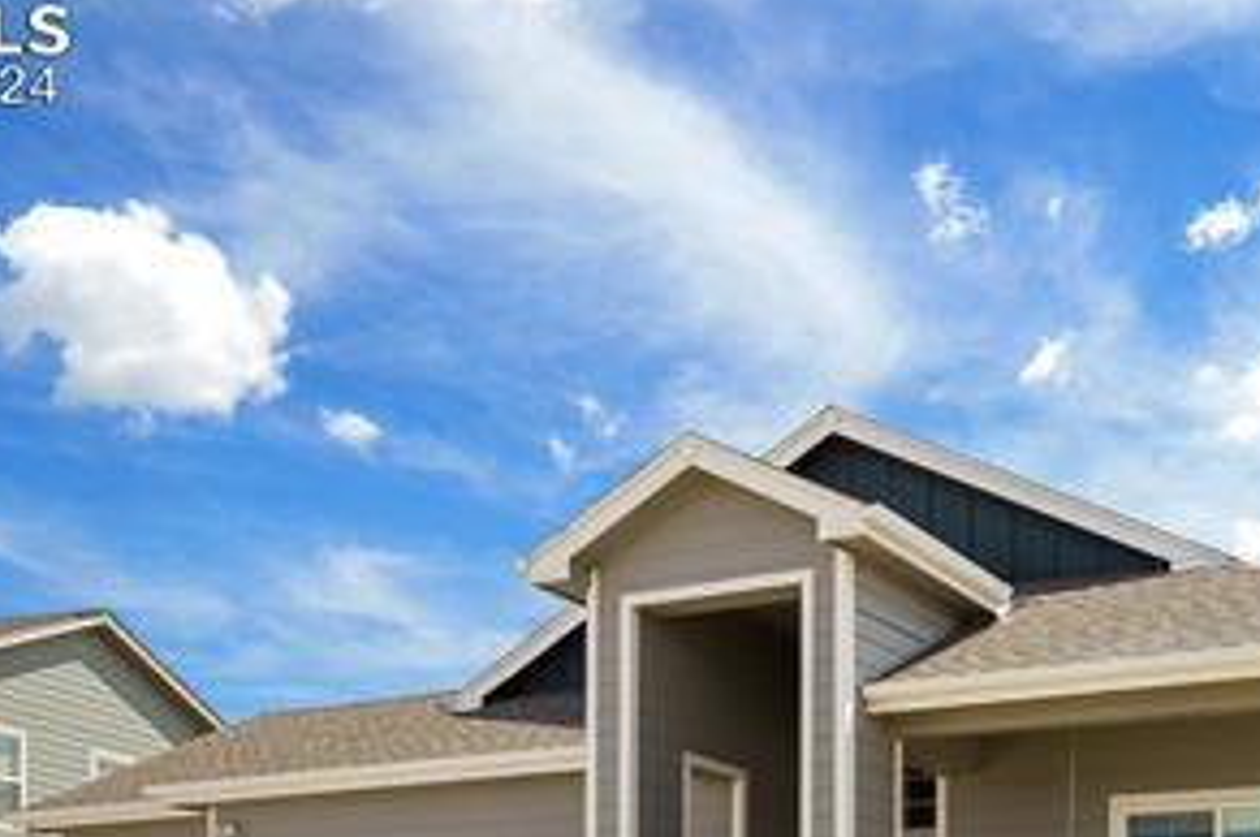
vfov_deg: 27.2
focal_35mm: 46
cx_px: 910
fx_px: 1608
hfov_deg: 41.8
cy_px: 876
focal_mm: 21
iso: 250
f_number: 6.3
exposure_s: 1/500
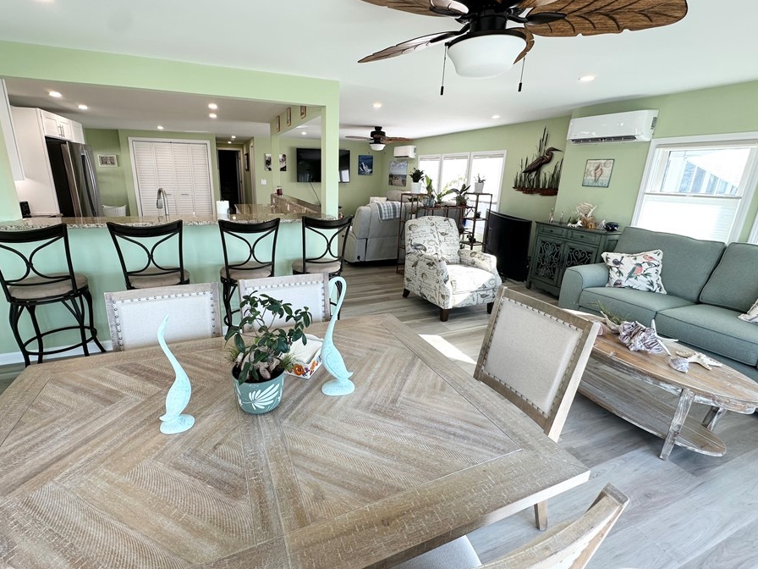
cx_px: 346
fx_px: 350
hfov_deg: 94.3
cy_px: 268
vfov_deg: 78.0
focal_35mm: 16
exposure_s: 1/120
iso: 80
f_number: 2.2
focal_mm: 2.22
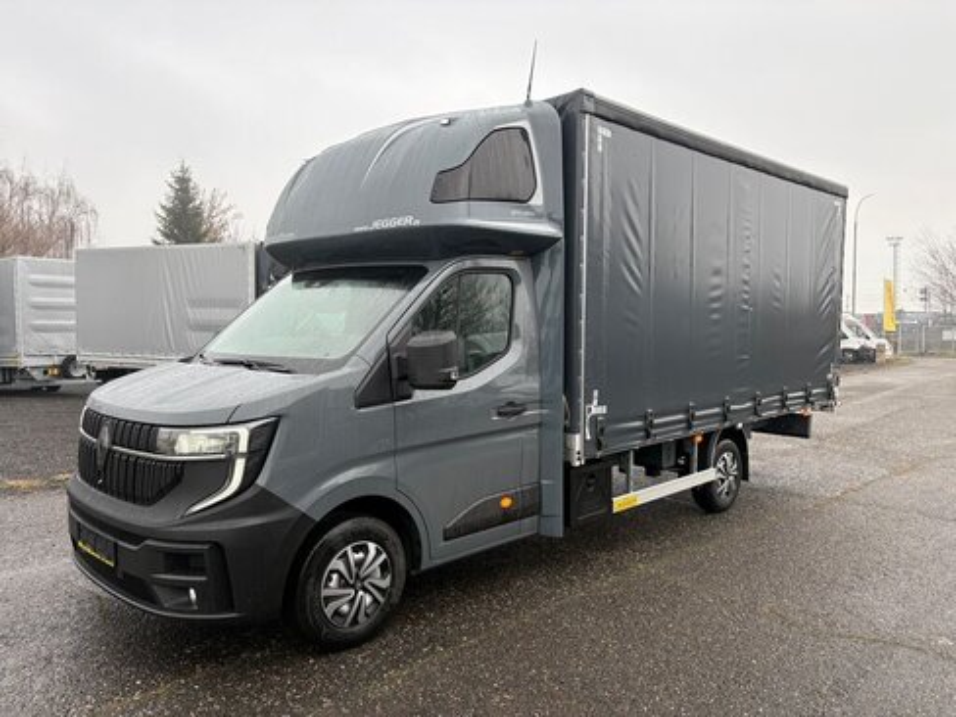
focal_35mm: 26
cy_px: 358
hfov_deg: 67.3
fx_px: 718
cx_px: 478
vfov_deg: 53.1
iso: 64
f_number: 1.6
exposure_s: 1/201
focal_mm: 5.96
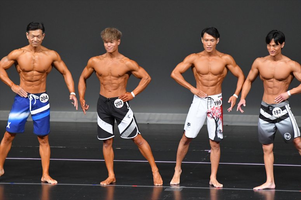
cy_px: 100
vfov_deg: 4.4
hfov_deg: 6.5
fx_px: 2632
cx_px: 150
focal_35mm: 315
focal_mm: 210
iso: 4000
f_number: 5.6
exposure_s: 1/400
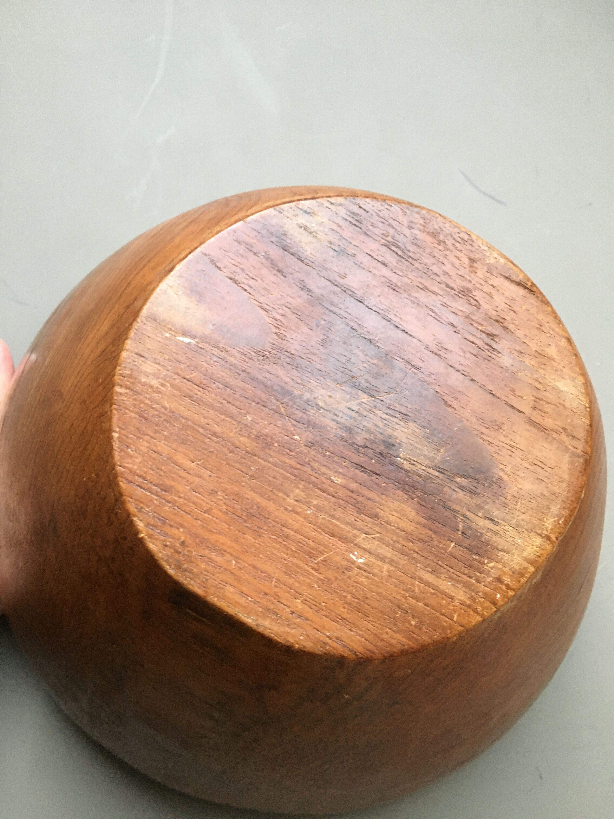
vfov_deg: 61.7
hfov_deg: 48.2
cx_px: 307
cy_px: 410
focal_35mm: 29
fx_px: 686
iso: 200
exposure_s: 1/24
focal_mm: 4.15
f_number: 2.2
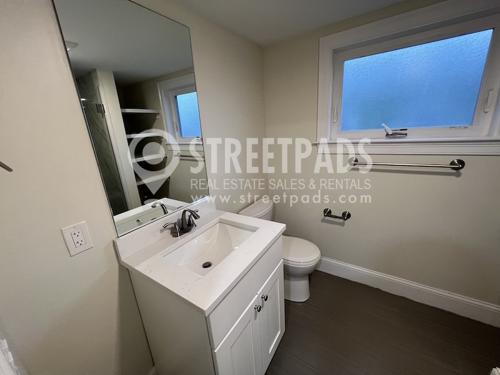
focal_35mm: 13
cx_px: 250
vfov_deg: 89.9
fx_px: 188
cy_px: 188
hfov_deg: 106.2
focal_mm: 1.57
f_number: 1.8
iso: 250
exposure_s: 1/120
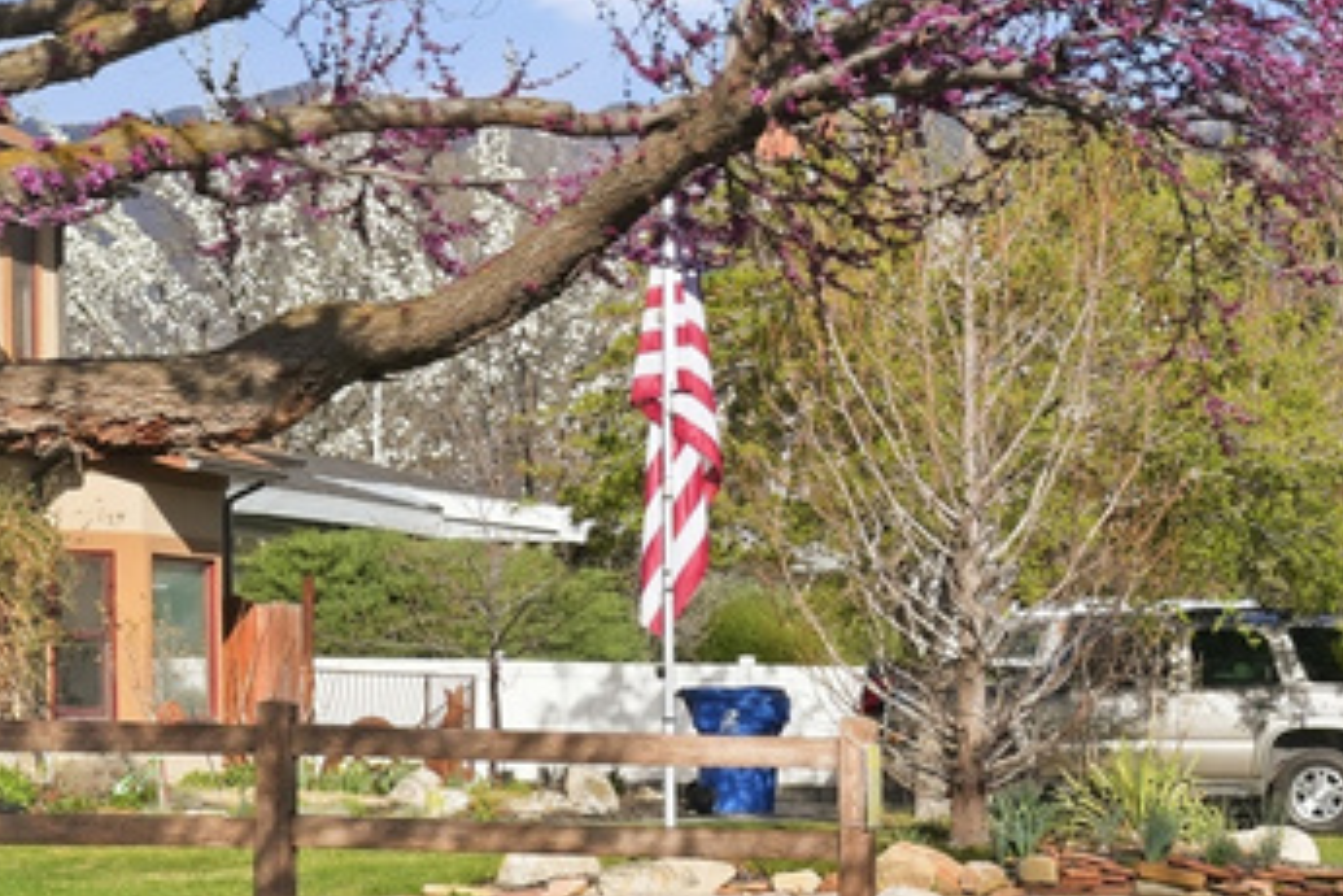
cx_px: 1954
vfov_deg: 13.0
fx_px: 3879
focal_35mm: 104
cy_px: -14
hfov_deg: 17.8
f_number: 10
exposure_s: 1/400
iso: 250
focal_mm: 35
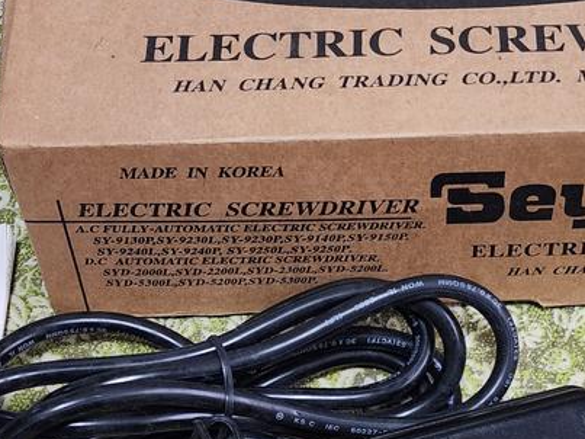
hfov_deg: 26.6
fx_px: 1233
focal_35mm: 73
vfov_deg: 19.7
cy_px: 411
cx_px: 343
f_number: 1.8
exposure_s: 1/120
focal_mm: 6.4
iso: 400
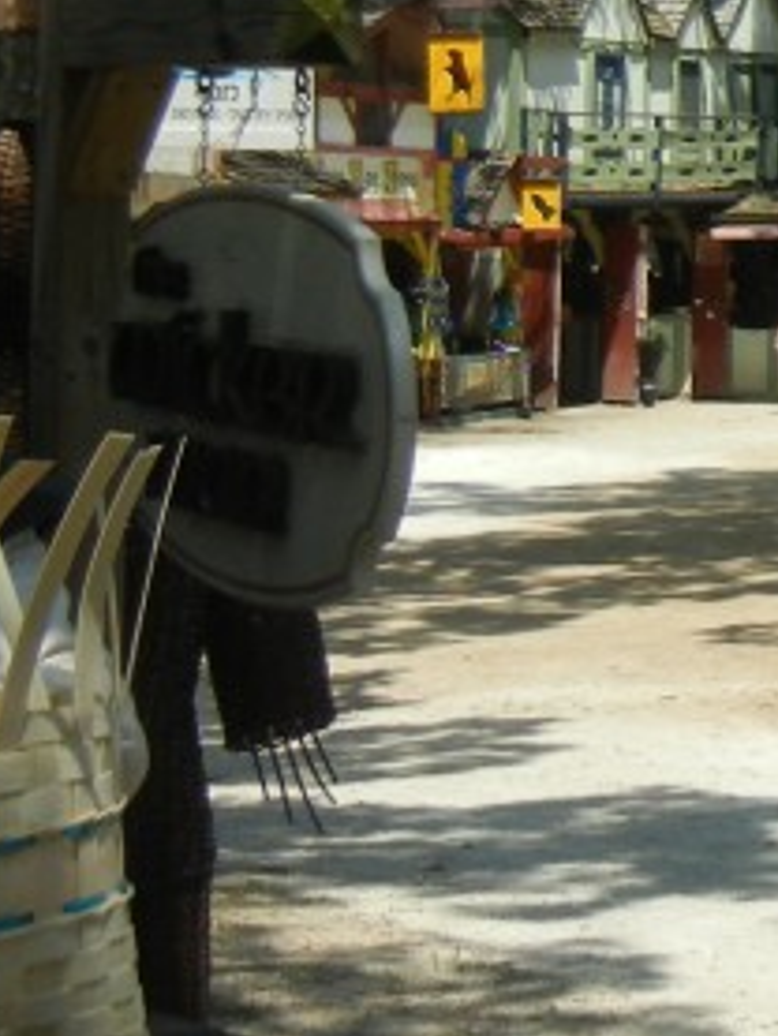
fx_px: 3324
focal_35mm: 111
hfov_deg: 12.0
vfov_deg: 17.6
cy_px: 202
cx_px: 1500
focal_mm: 5.4
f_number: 7
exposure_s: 1/320
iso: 160
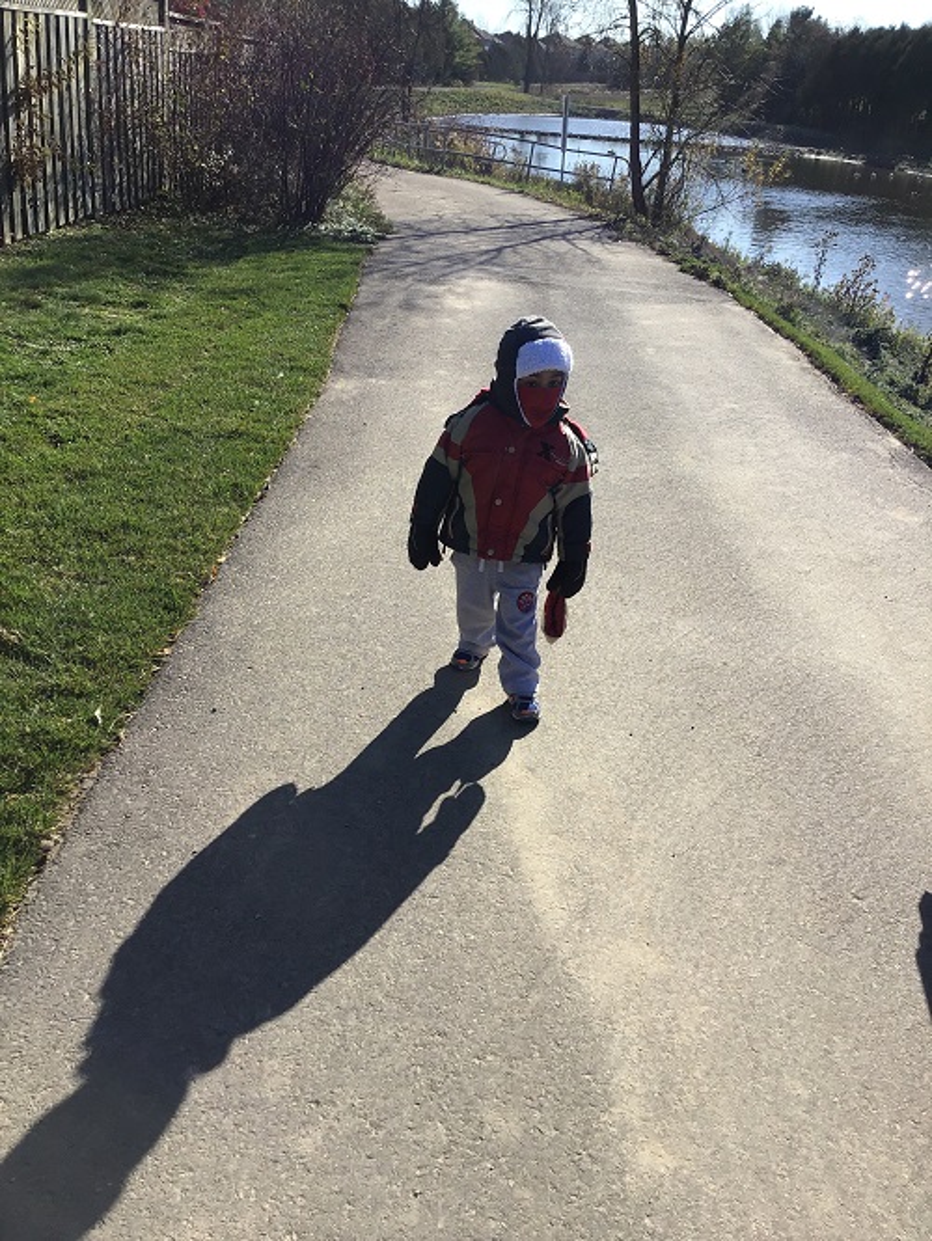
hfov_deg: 45.5
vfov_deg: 58.3
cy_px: 620
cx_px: 466
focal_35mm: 31
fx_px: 1112
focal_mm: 3.3
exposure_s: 1/1181
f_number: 2.4
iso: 25
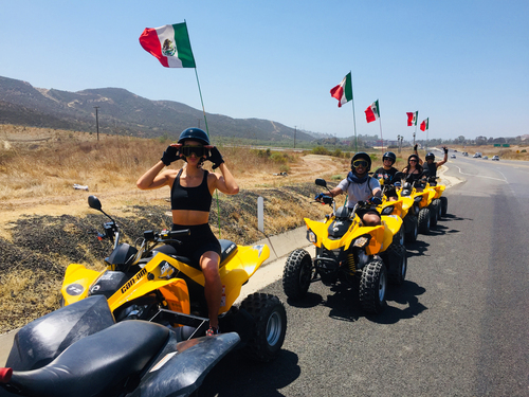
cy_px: 198
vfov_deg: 48.2
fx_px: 443
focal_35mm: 29
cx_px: 264
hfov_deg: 61.7
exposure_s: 1/2639
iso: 32
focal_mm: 4.15
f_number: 2.2
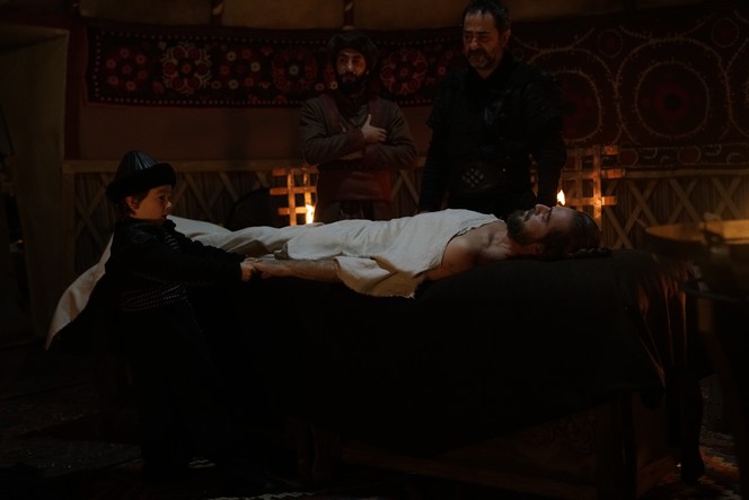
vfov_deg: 31.9
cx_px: 374
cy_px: 250
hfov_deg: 46.4
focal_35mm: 42
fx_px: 874
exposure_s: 1/100
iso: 5000
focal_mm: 42
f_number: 3.2
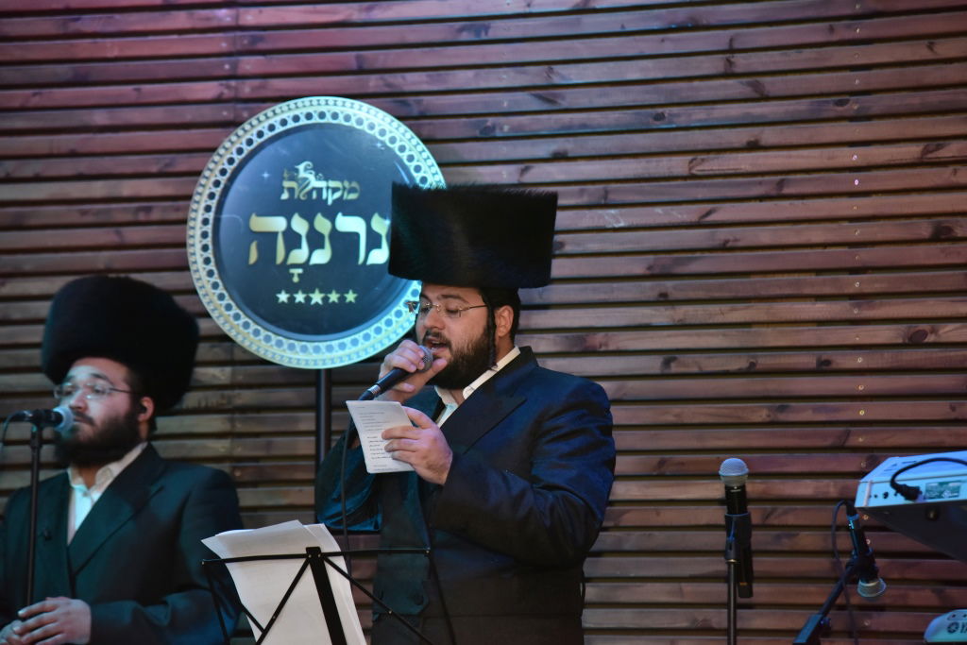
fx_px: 3224
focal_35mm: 120
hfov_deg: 17.1
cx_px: 484
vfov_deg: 11.4
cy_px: 322
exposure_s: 1/200
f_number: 4
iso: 1250
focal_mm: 120
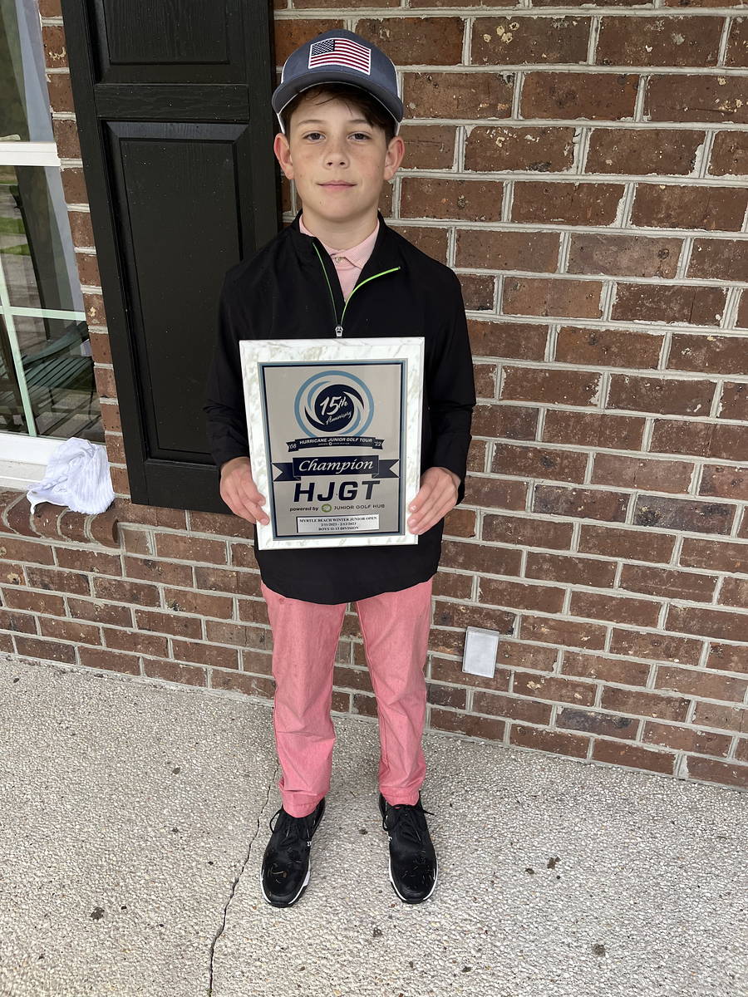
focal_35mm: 26
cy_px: 498
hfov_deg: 53.1
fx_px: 749
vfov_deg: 67.3
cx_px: 374
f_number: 1.6
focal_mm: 5.1
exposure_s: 1/121
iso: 125
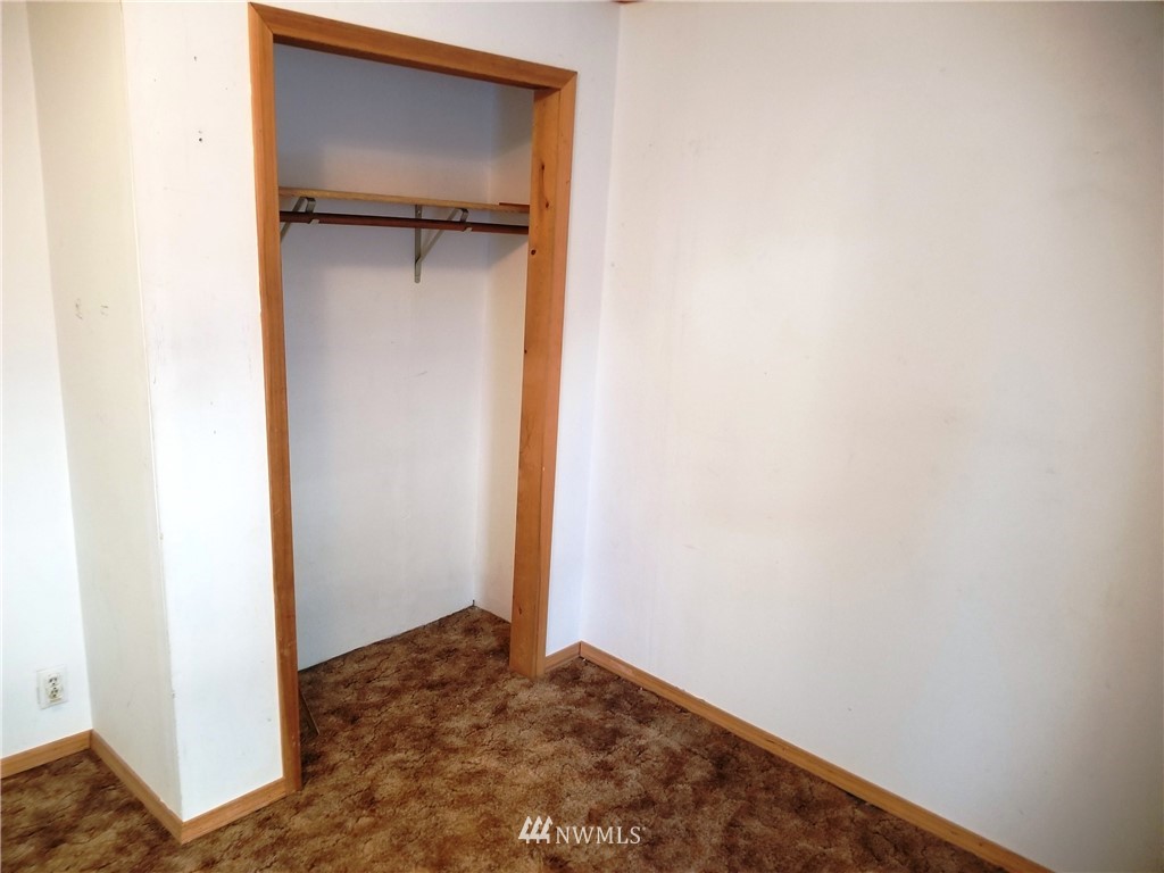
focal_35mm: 26
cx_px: 582
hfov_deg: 67.3
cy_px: 436
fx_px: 874
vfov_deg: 53.1
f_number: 1.7
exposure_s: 1/30
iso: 250
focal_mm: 4.25
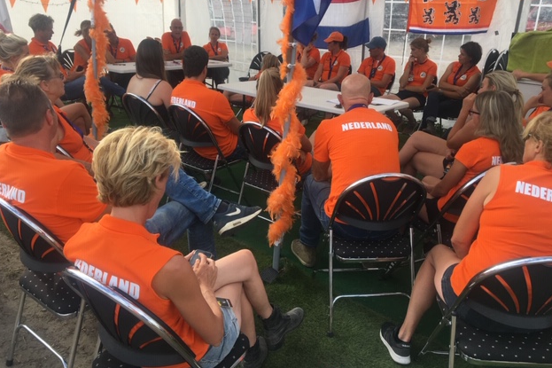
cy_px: 162
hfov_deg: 60.3
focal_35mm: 31
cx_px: 273
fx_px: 475
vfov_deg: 42.2
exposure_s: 1/432
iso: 25
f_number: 2.2
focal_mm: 4.15
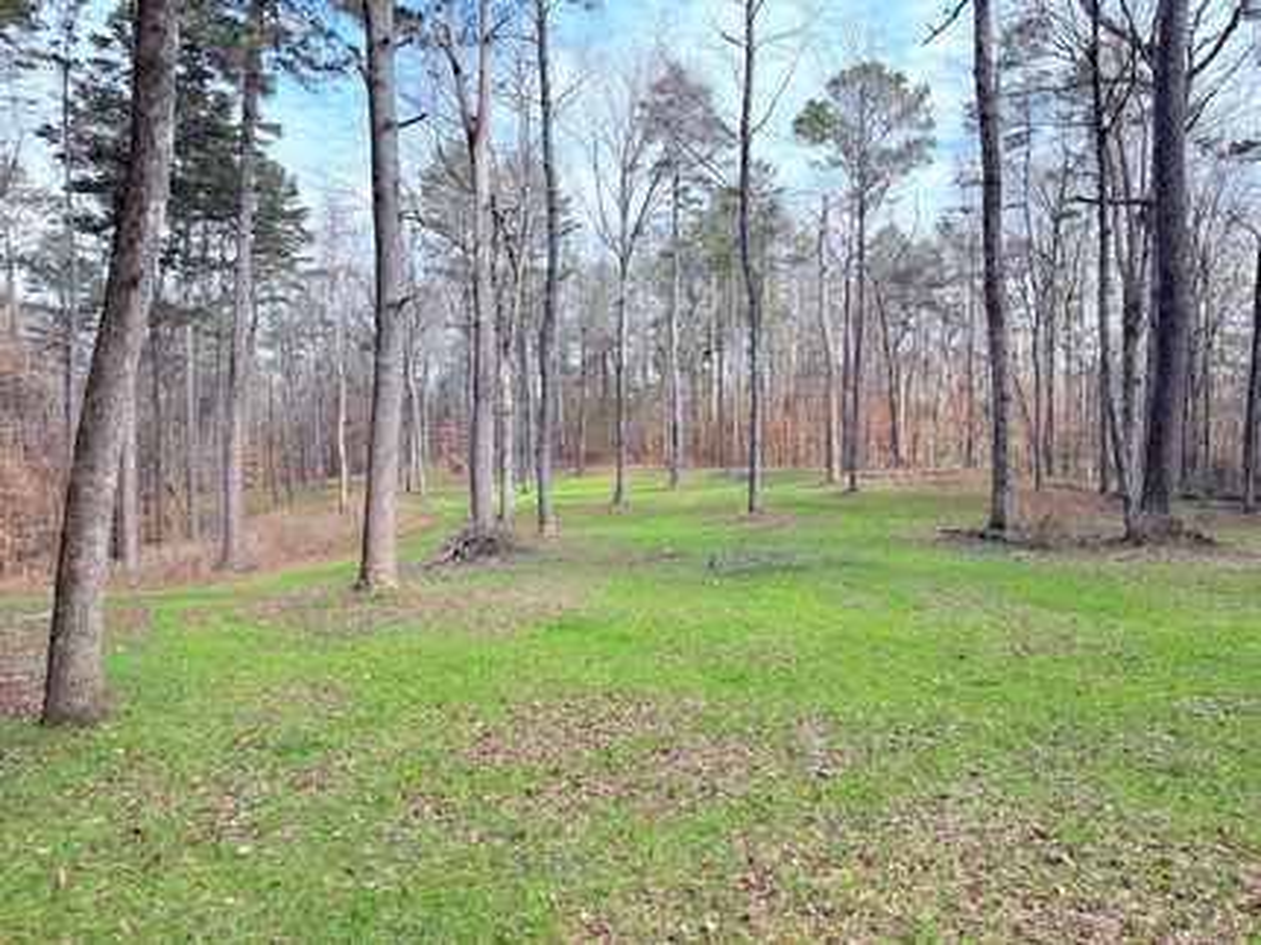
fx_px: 874
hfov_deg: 71.6
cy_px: 472
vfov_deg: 56.8
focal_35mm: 24
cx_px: 630
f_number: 1.78
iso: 100
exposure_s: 1/1522
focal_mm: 6.76
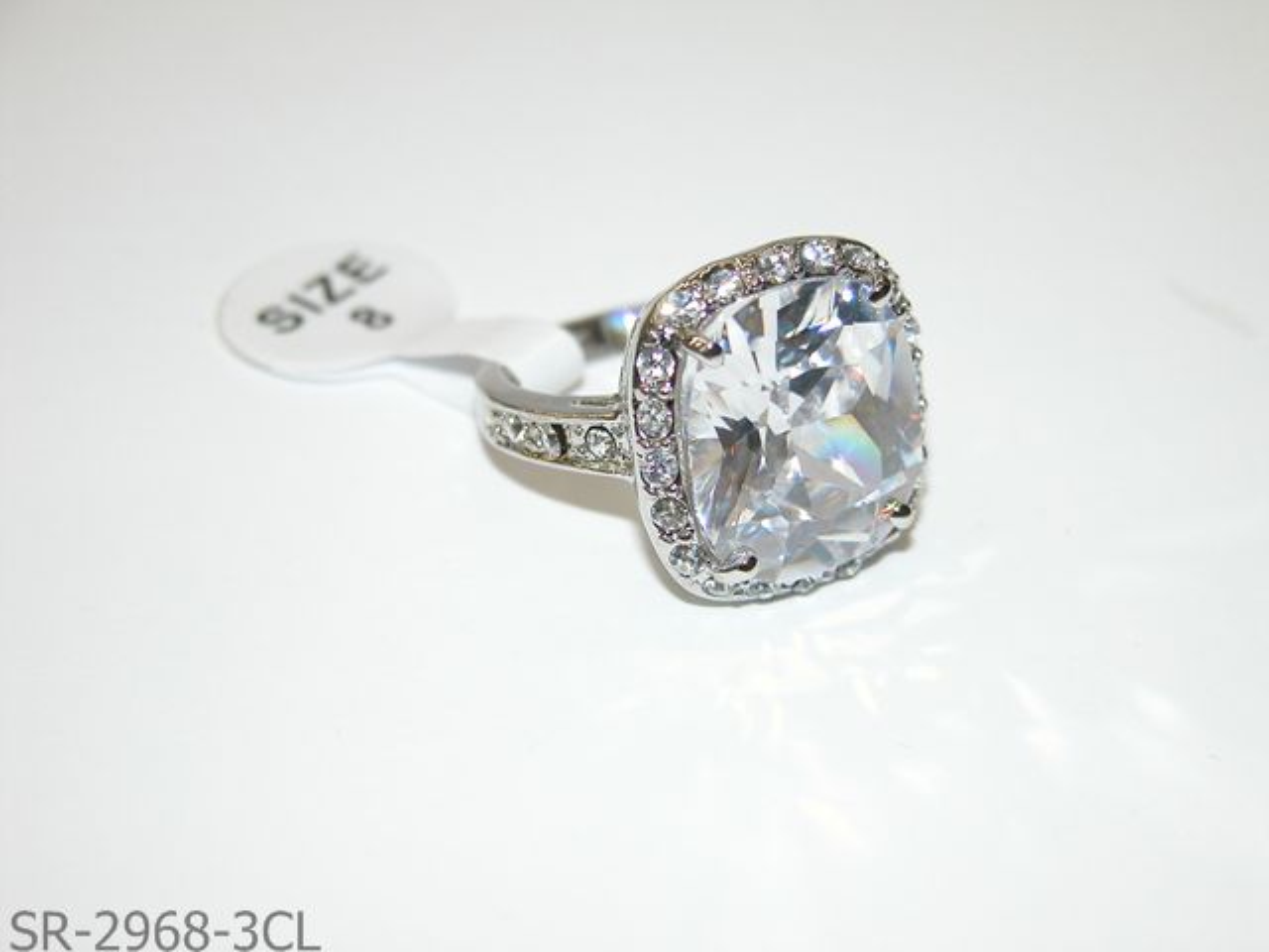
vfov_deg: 14.8
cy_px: 476
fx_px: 3666
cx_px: 634
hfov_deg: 19.6
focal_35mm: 100
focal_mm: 25.4
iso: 100
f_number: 3.6
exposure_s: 1/60.3
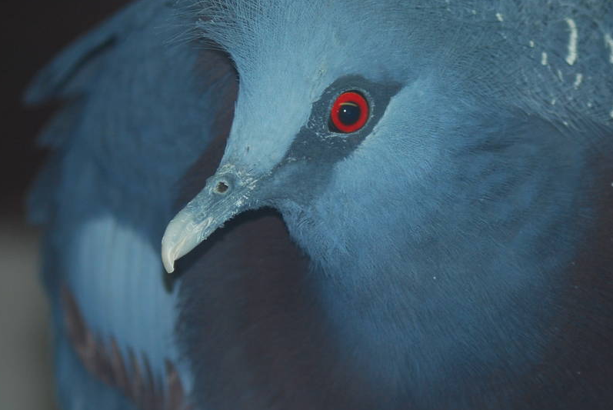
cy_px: 143
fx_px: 4414
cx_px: 346
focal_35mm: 259
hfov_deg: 7.9
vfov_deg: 5.3
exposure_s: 1/60
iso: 200
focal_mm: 86
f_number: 4
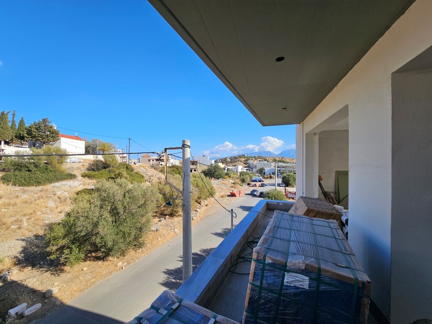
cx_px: 216
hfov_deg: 106.2
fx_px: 162
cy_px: 162
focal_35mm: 13
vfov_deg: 89.9
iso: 50
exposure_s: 1/1962
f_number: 2.2
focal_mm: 2.2
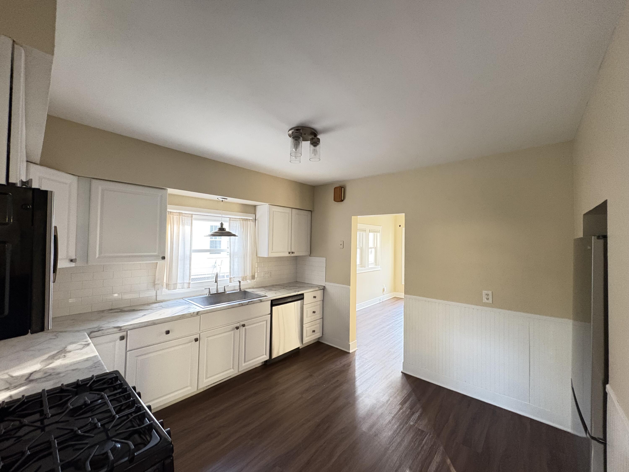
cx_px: 314
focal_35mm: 14
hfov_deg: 102.1
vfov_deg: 85.7
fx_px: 254
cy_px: 236
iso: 800
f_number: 2.2
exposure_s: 1/60
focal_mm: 2.22
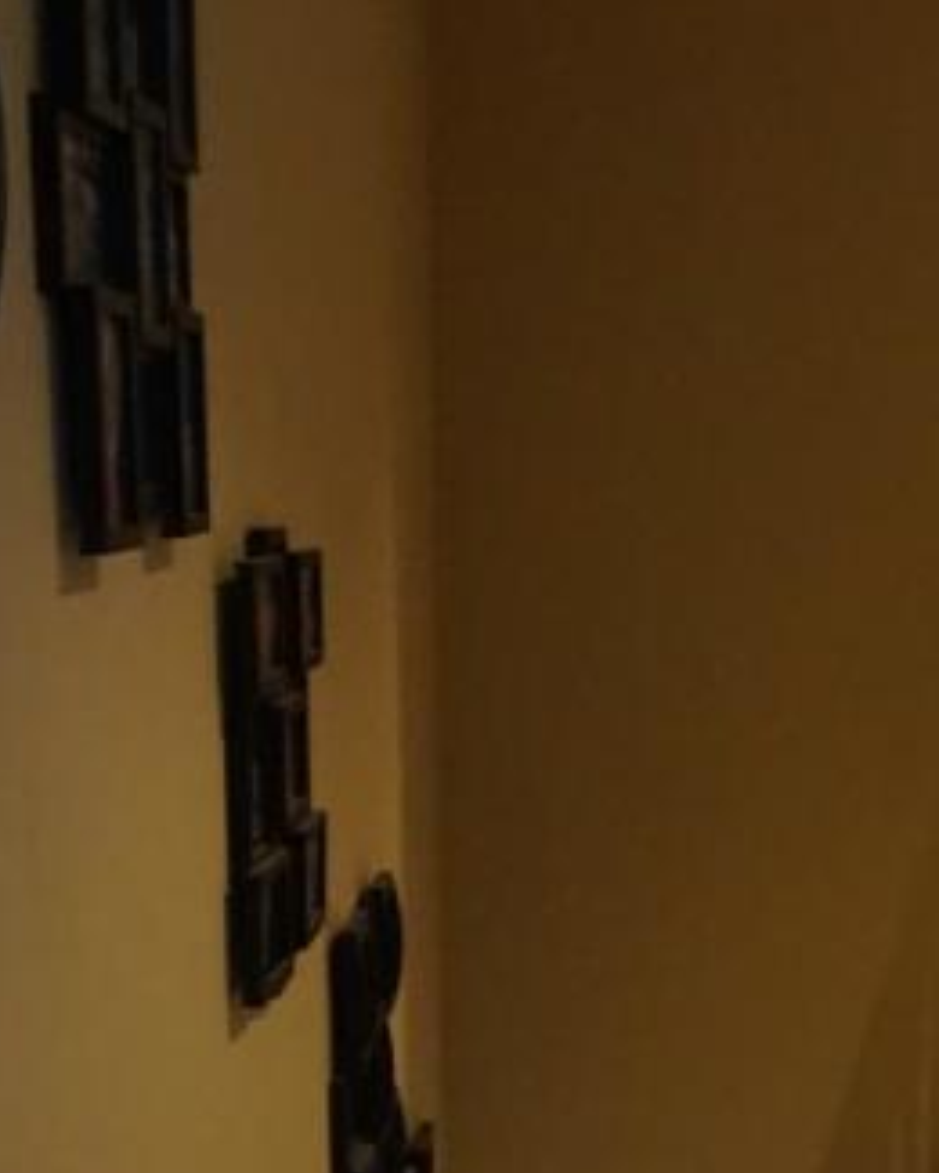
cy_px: 884
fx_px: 2466
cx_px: 1022
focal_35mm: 71
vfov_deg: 26.4
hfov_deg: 20.6
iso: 3200
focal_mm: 16
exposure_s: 1/60
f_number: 3.5
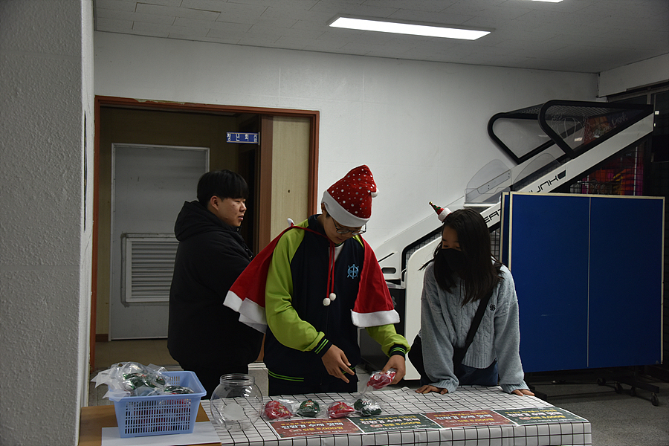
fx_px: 780
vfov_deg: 31.9
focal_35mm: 42
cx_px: 334
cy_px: 223
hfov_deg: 46.4
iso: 800
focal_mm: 42
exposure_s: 1/125
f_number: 5
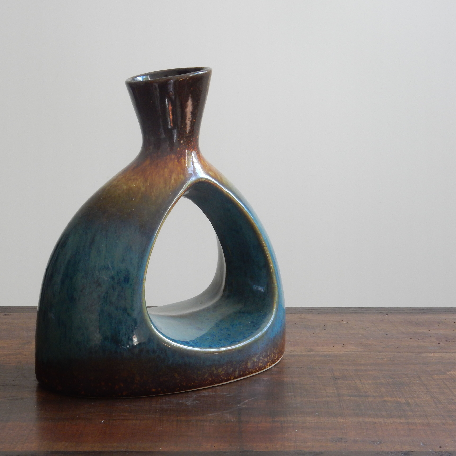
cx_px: 159
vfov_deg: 24.3
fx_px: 1058
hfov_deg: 24.2
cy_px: 228
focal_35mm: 71
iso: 180
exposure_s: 1/30
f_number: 4.5
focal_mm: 10.7
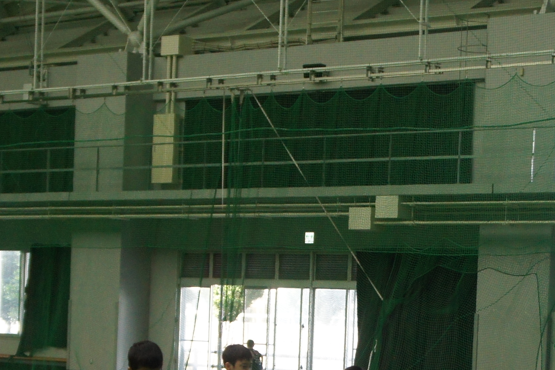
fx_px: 1525
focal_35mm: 99
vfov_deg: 13.5
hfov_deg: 20.4
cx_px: 427
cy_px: 421
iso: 1250
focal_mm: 24
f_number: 4
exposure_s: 1/250
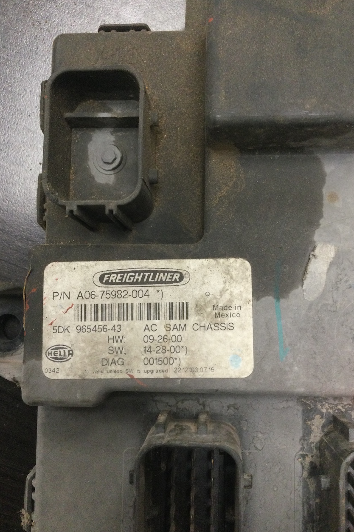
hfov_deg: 40.0
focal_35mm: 33
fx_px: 487
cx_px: 182
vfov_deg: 57.2
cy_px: 263
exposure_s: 1/30
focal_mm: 3.3
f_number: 2.4
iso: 125
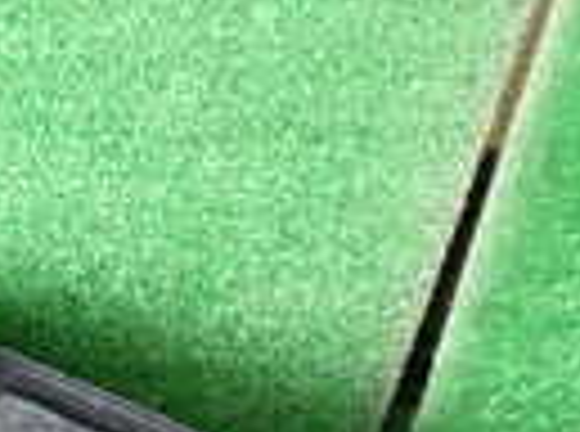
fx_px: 2339
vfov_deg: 9.8
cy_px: 886
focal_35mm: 140
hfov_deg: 12.7
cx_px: -499
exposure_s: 1/30
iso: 320
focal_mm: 5.4
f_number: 2.3
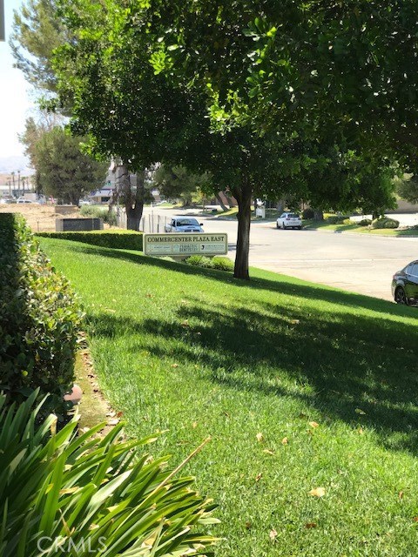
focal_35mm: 57
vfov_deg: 33.8
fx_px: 918
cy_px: 278
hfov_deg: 25.7
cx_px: 209
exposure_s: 1/314
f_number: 2.8
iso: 20
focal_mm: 6.6
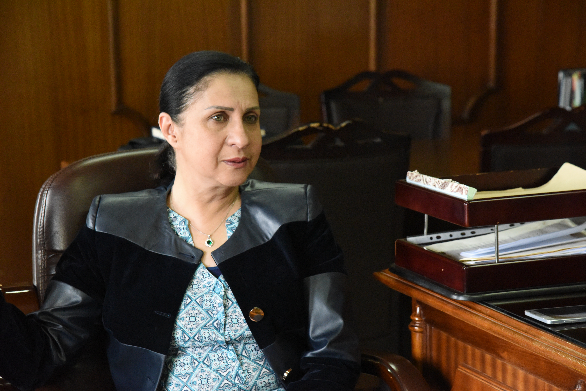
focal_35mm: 105
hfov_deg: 19.5
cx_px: 293
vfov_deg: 13.1
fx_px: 1710
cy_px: 196
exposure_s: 1/200
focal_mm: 105
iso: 6400
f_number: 7.1
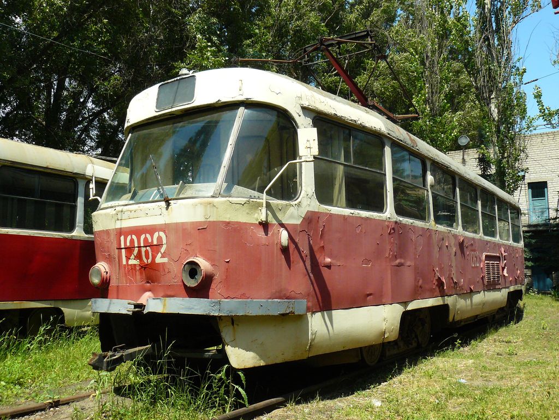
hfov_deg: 51.4
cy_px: 210
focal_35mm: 36
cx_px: 280
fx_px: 581
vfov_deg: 39.7
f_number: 4
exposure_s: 1/1000
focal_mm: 6
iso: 200
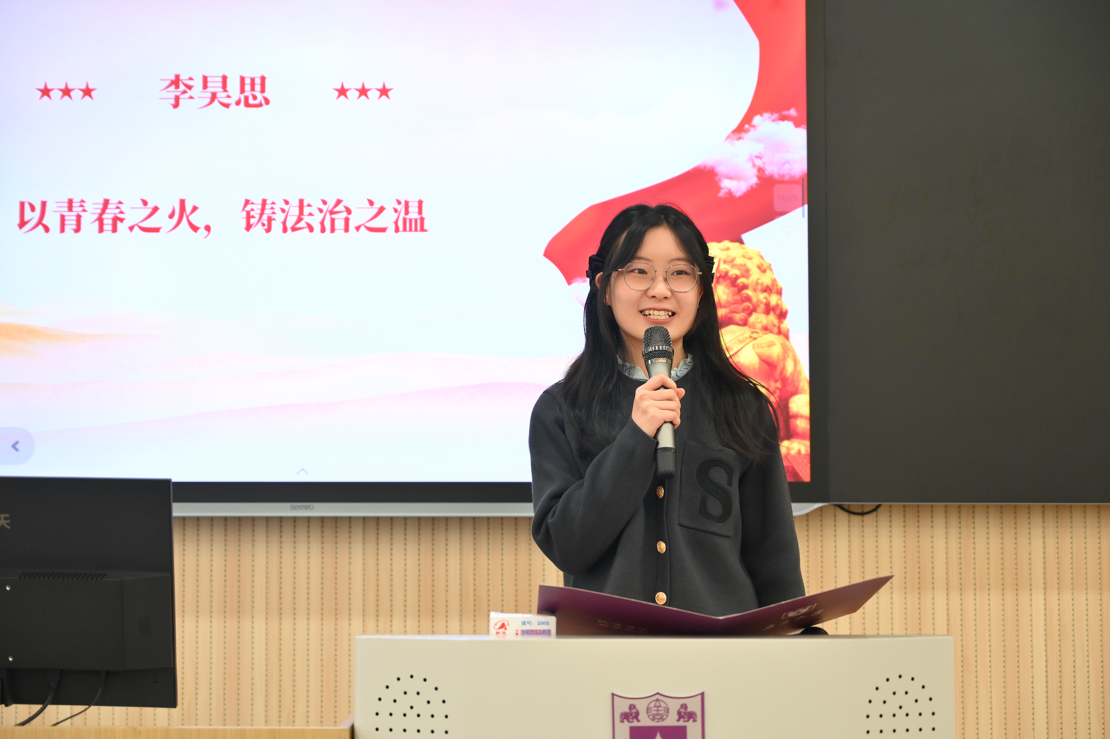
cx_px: 555
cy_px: 370
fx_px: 1941
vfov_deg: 21.5
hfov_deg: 31.9
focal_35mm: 63
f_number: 4
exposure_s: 1/125
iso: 800
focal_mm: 63
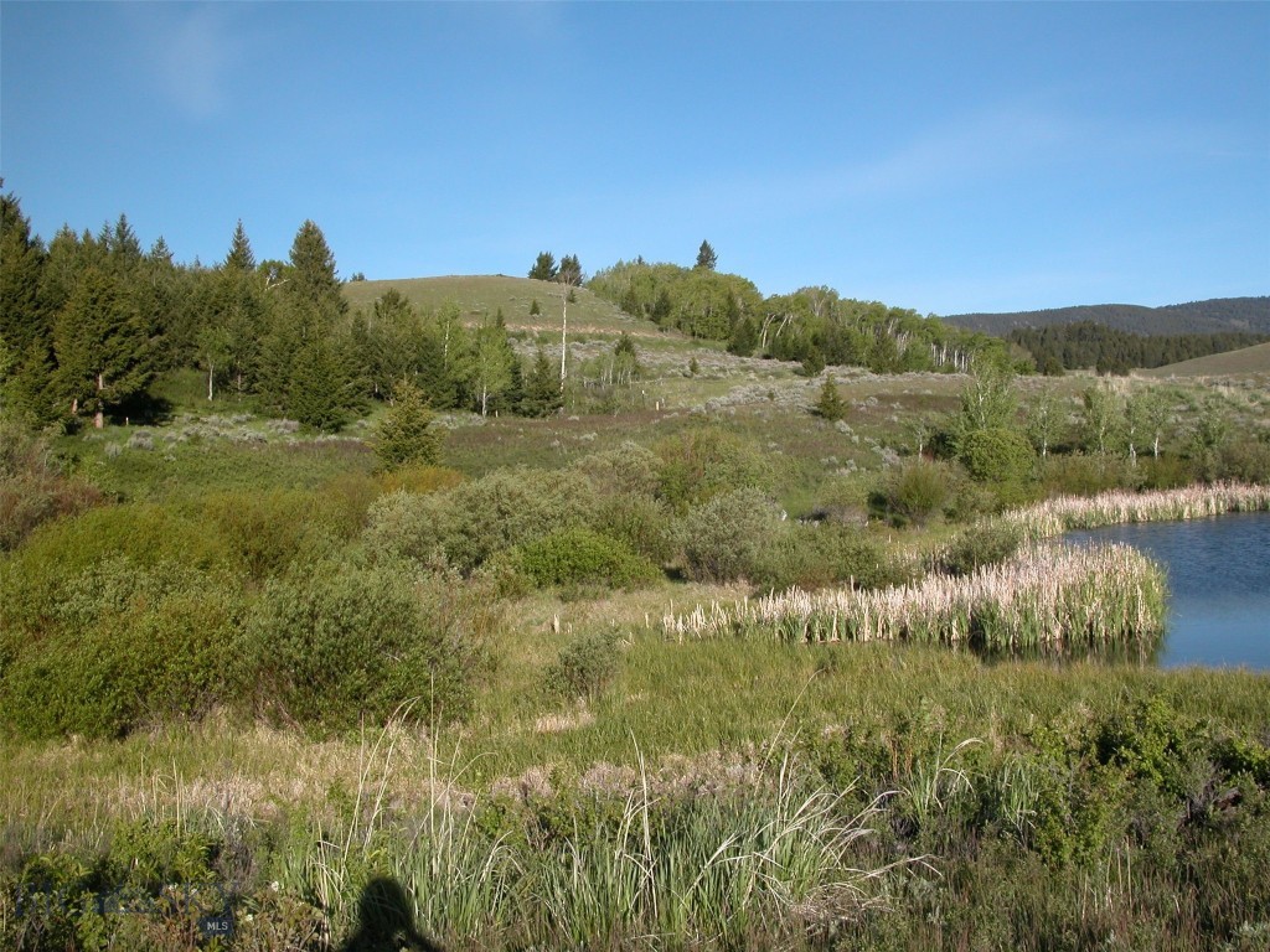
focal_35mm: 34
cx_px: 635
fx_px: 1247
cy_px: 476
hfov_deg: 54.0
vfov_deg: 41.8
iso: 100
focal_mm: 8.9
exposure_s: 1/316
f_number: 6.3
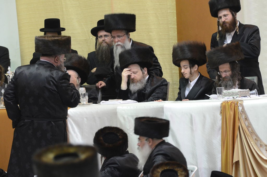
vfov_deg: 5.1
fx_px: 1998
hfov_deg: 7.6
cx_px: 134
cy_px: 88
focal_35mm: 270
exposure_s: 1/30
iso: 1600
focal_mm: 180
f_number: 5
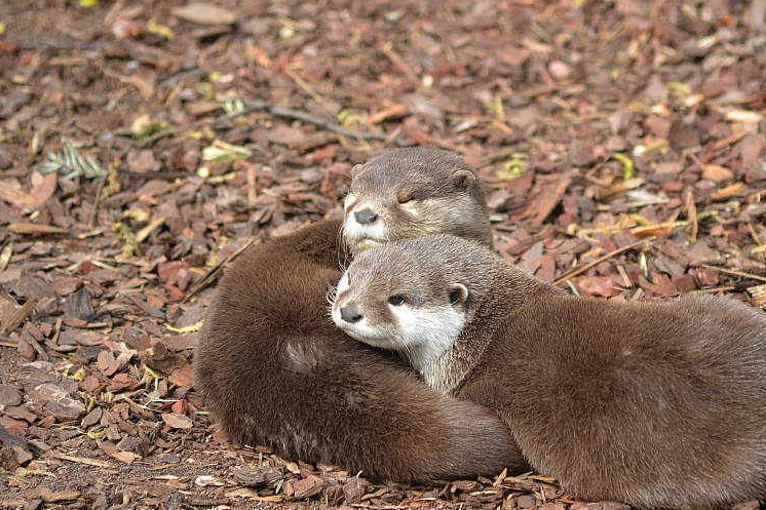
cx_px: 437
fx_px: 5914
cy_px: 273
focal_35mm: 278
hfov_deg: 7.4
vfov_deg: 4.9
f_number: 4.5
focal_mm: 150
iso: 400
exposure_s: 1/500
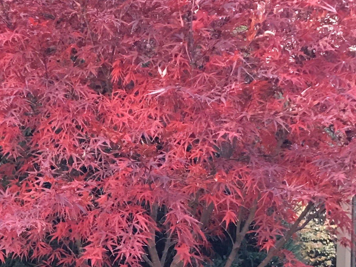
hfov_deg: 19.3
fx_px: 998
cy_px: 250
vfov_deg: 15.0
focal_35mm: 97
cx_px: -41
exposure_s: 1/15
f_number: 2.2
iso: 80
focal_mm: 4.15
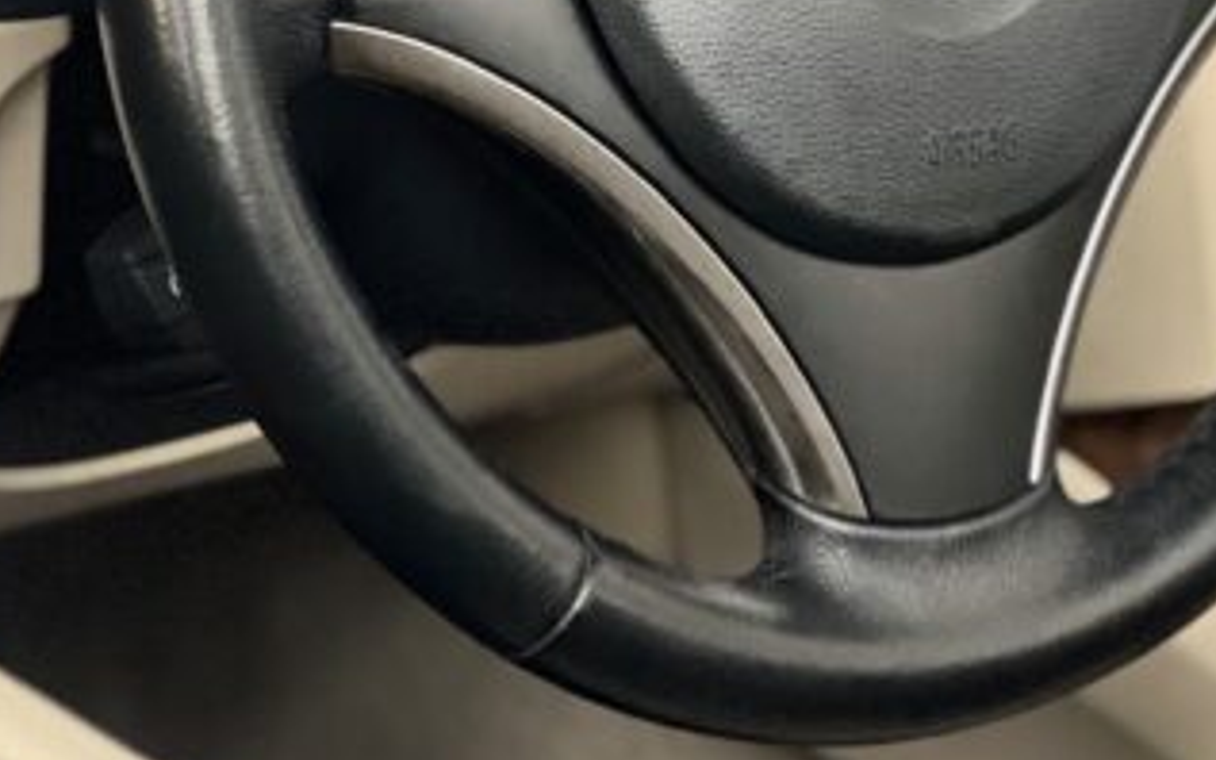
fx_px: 6826
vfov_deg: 6.3
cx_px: 1001
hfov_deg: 10.1
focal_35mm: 206
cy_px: -253
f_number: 2.8
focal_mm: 9
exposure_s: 1/21
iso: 500
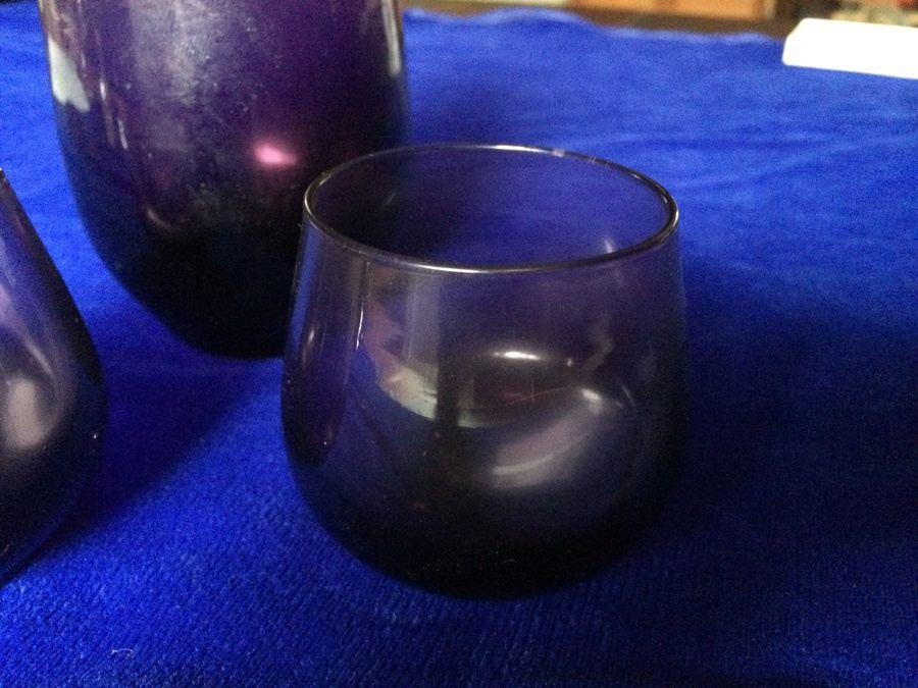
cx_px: 459
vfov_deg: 46.8
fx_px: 796
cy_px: 344
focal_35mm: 30
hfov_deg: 60.0
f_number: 2.2
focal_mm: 4.12
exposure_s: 1/15
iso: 1250
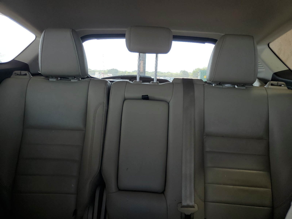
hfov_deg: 67.3
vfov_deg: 53.1
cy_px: 110
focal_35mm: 26
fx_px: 219
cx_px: 146
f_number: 1.5
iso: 50
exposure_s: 1/435
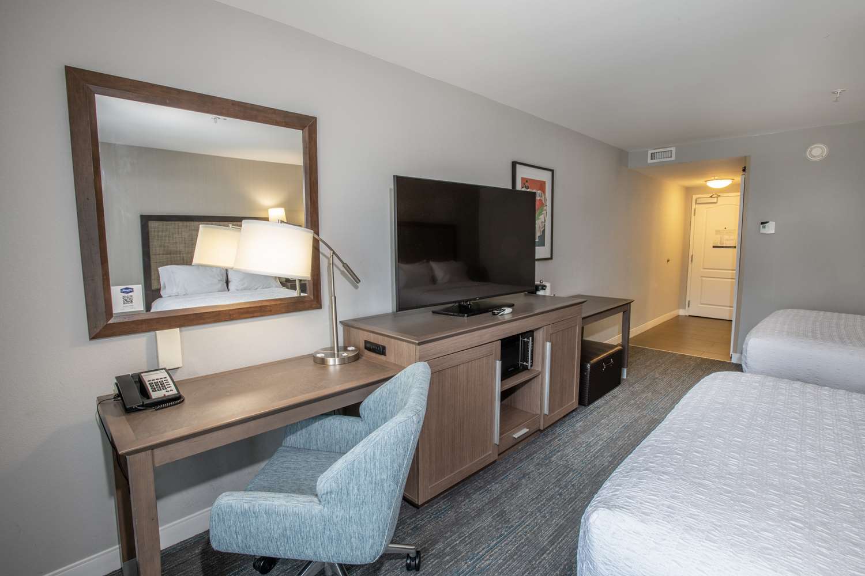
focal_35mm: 17
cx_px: 432
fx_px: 408
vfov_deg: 70.4
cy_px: 288
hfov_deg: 93.3
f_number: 16
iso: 250
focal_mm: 17
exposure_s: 1/2.5
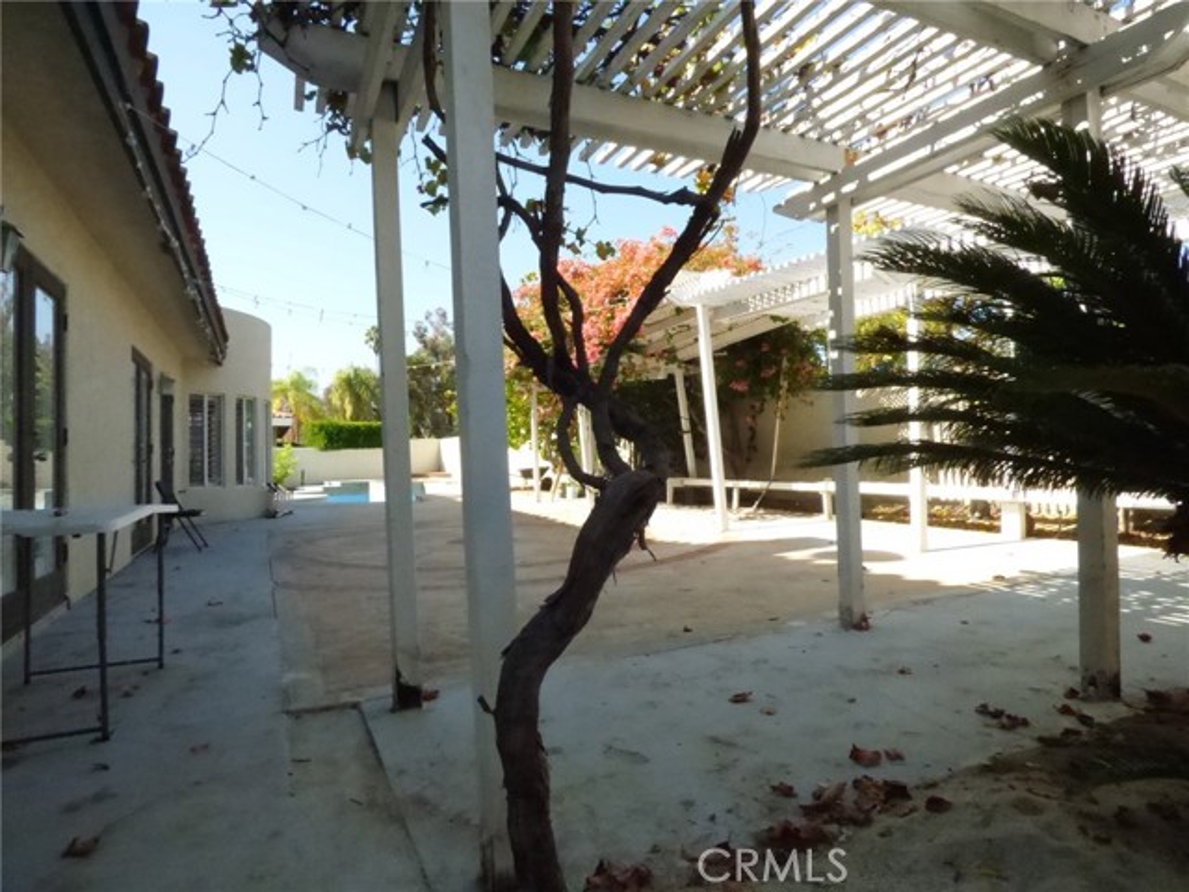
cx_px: 594
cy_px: 446
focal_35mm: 20
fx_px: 687
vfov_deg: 66.0
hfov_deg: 81.7
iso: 1600
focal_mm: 3.58
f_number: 6.3
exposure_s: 1/1600
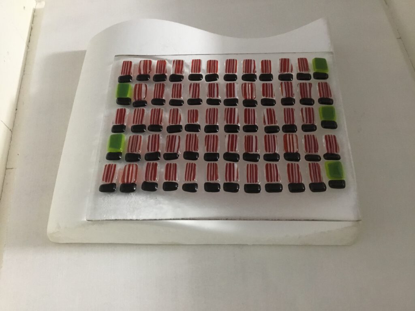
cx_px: 208
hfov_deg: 58.4
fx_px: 372
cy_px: 156
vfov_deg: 45.4
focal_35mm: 31
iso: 200
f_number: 2.4
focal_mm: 3.3
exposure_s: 1/20
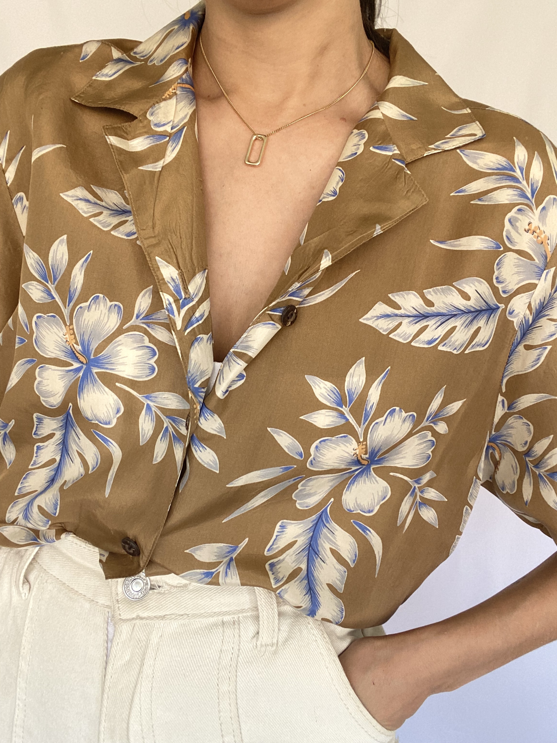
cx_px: 278
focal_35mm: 30
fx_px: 644
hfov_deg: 46.8
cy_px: 372
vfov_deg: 60.0
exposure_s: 1/60
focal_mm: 2.71
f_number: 2.2
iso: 100
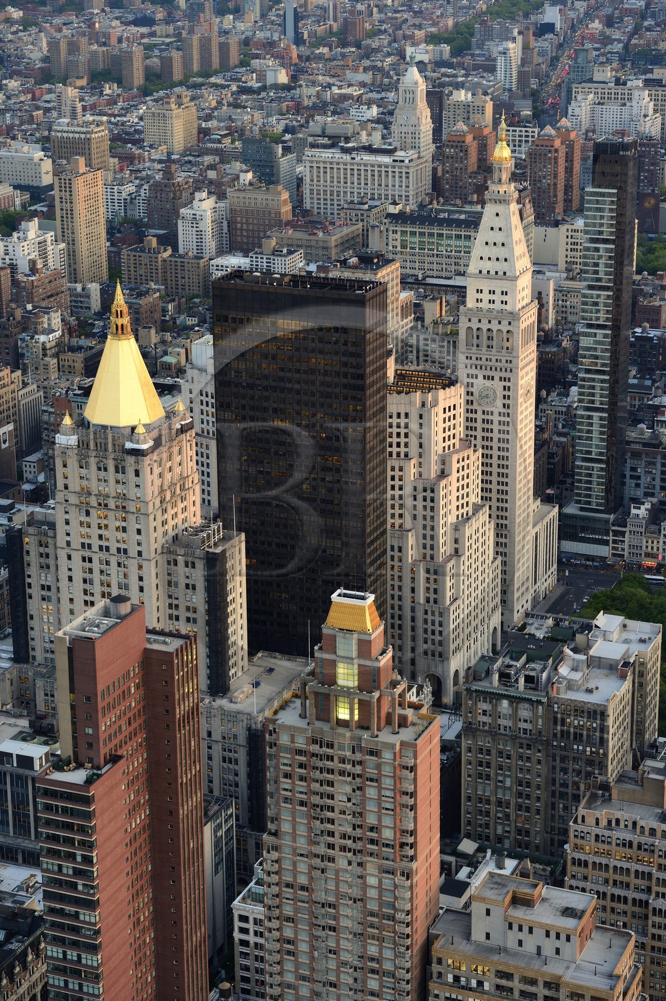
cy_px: 500
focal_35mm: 70
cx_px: 333
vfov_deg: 28.9
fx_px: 1946
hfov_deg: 19.4
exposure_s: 1/160
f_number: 4.5
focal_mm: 70
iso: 800
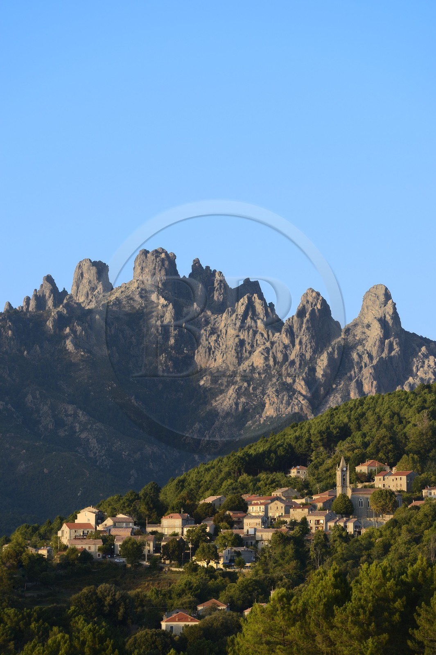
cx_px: 218
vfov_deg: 10.8
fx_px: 3455
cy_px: 328
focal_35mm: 190
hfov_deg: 7.2
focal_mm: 190
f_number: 8
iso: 400
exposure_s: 1/250
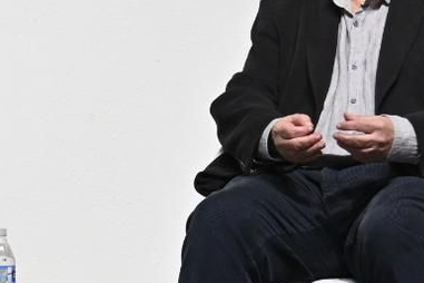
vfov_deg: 2.9
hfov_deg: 4.4
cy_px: 118
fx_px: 5560
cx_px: 7
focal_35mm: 472
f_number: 5
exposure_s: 1/200
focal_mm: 75
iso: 1000
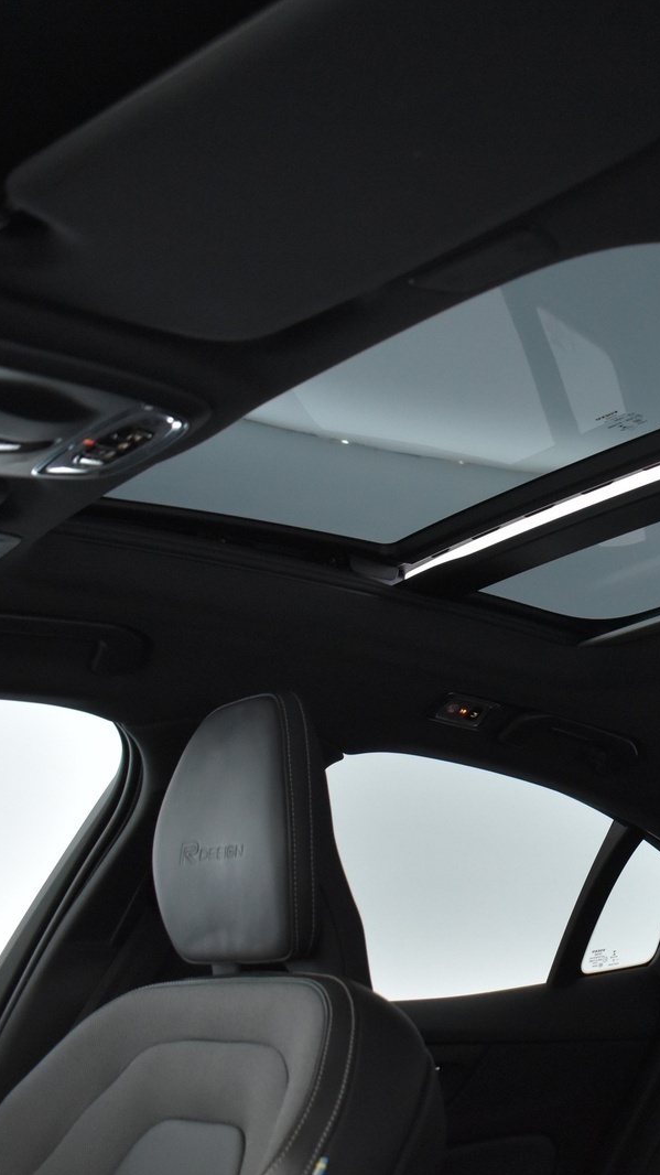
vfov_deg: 47.4
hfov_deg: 26.3
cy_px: 592
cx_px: 658
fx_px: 1339
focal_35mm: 43
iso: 1800
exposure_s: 1/30
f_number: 3.5
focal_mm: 18
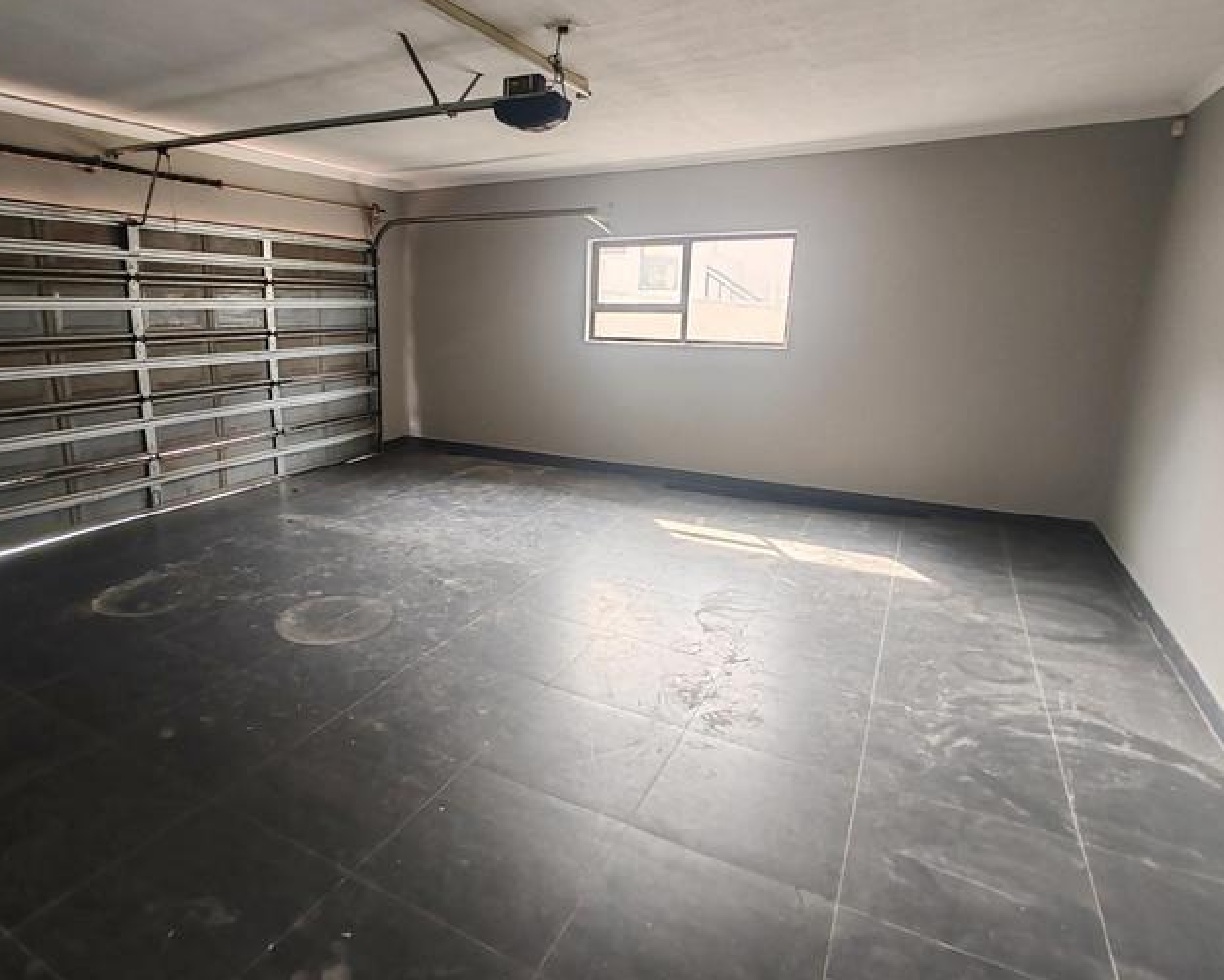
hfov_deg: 79.8
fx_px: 725
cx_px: 513
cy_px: 476
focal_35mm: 20
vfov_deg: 68.1
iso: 160
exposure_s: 1/33
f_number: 2.2
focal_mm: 1.96
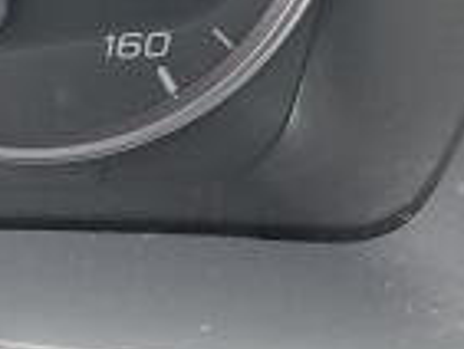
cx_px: -457
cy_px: -43
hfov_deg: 12.0
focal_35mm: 147
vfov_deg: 10.0
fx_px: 1972
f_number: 1.5
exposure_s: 1/60.2
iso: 94
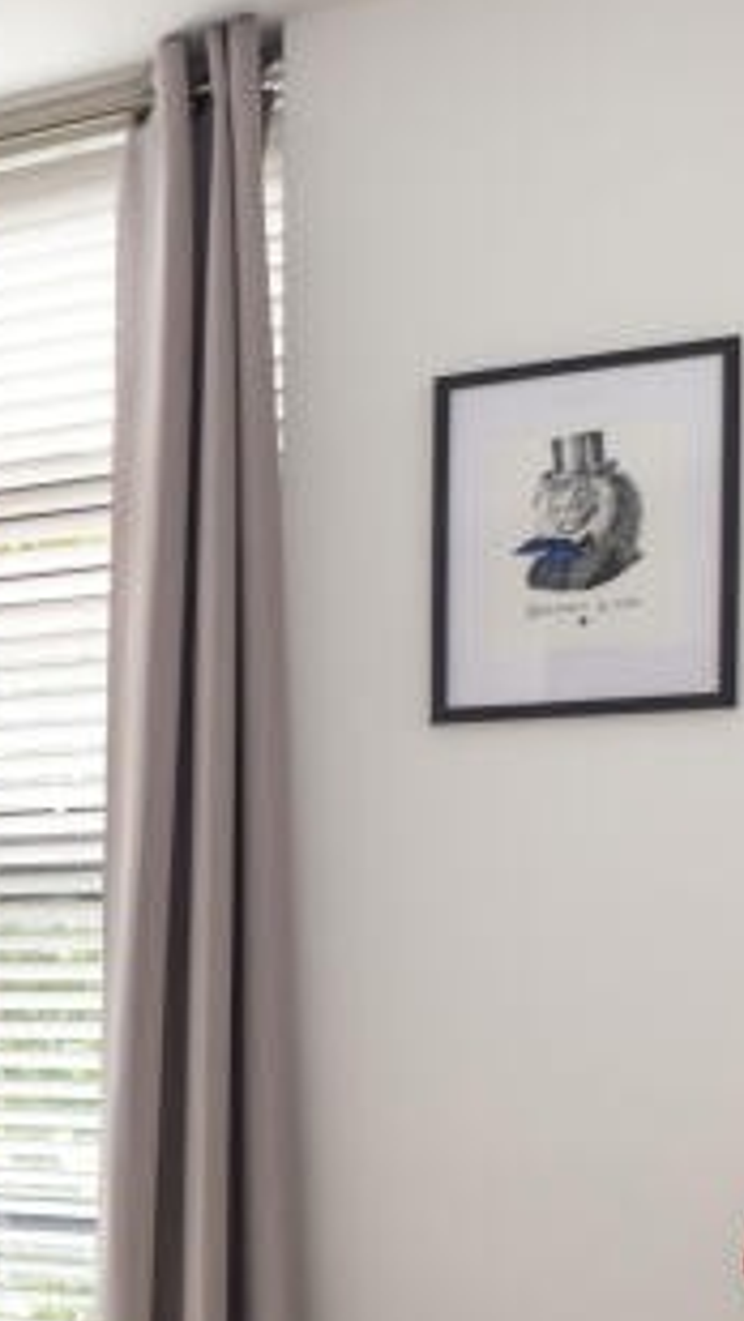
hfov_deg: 17.5
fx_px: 1822
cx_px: -680
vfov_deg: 38.8
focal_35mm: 52
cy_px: 994
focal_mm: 10
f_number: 4
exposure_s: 1/45
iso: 500
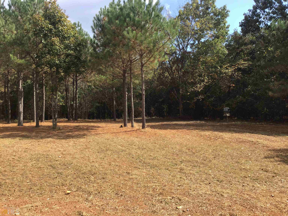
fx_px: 258
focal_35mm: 31
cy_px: 108
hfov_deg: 58.4
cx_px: 144
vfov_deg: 45.4
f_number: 2.4
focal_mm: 3.3
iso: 25
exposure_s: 1/631
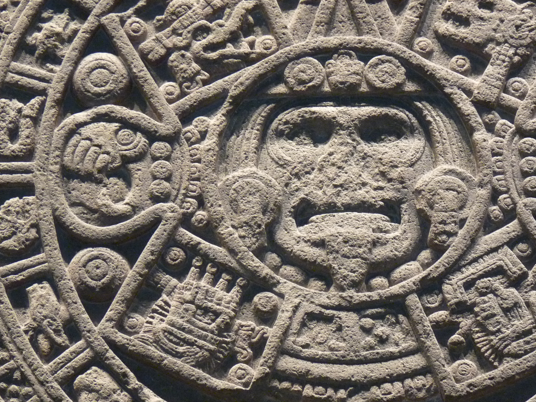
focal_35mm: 183
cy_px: 177
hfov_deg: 10.8
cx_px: 352
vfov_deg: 8.1
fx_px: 2834
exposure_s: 1/10
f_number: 3.6
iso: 400
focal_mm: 20.8
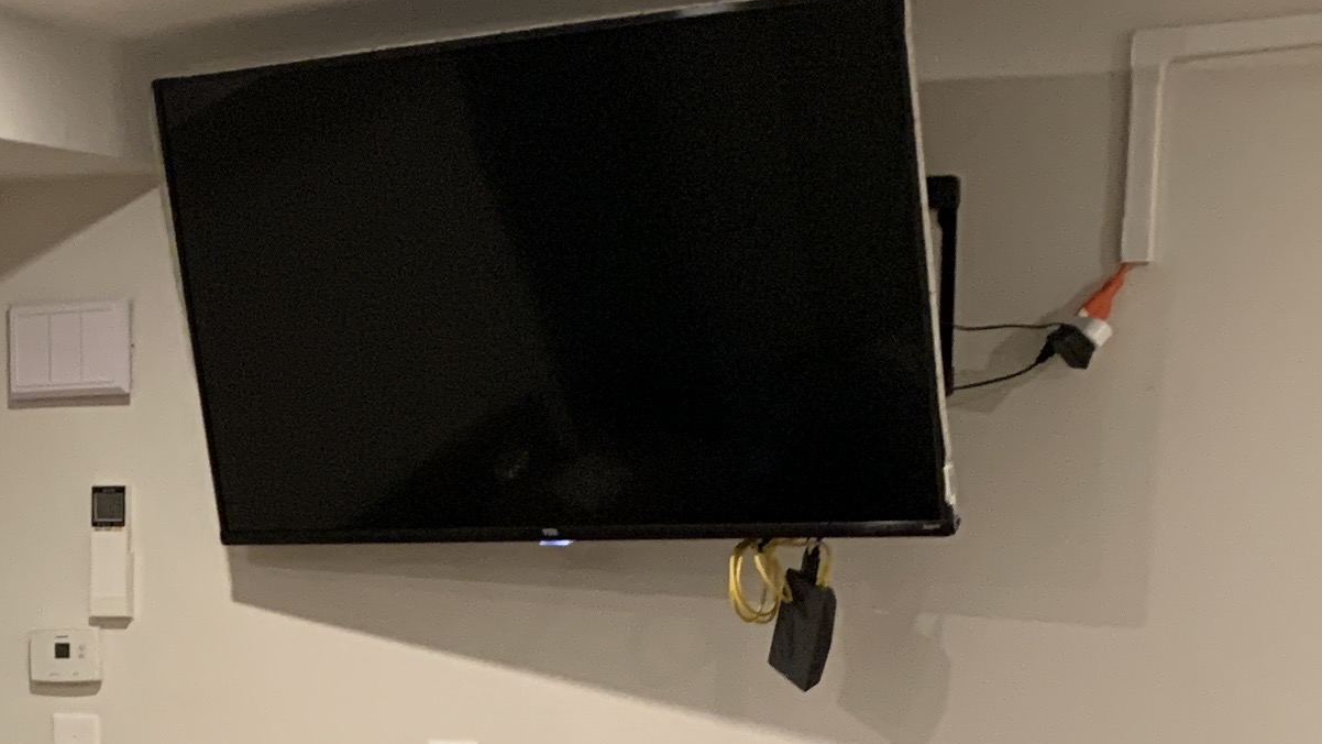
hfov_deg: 21.3
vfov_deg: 12.2
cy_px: 1066
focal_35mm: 95
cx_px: -122
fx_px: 3330
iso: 320
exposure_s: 1/60
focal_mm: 4.25
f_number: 1.8
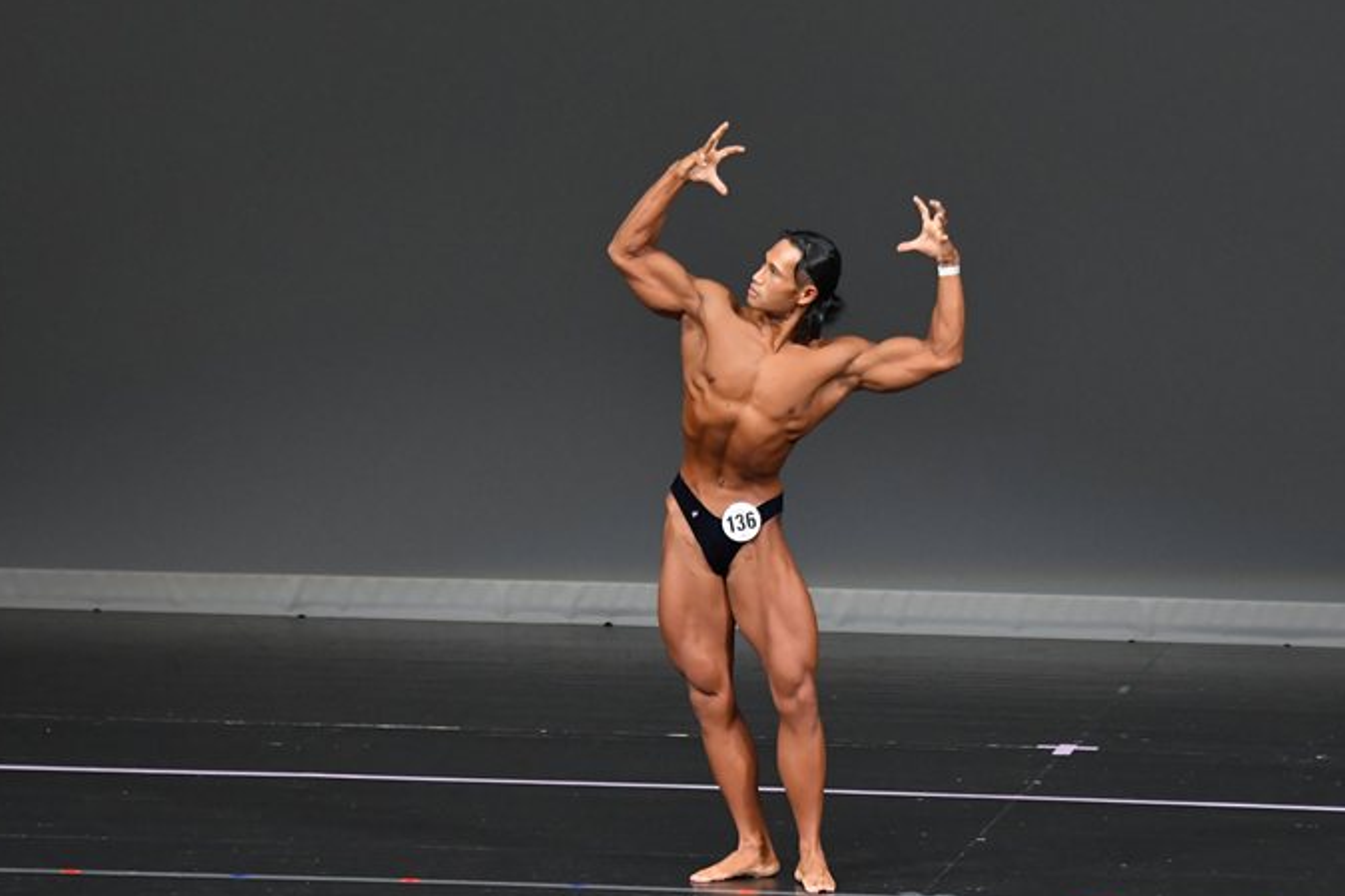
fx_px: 10943
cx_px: 747
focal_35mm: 293
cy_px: 471
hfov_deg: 7.0
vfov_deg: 4.7
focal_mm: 170
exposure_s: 1/400
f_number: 5.6
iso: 4000
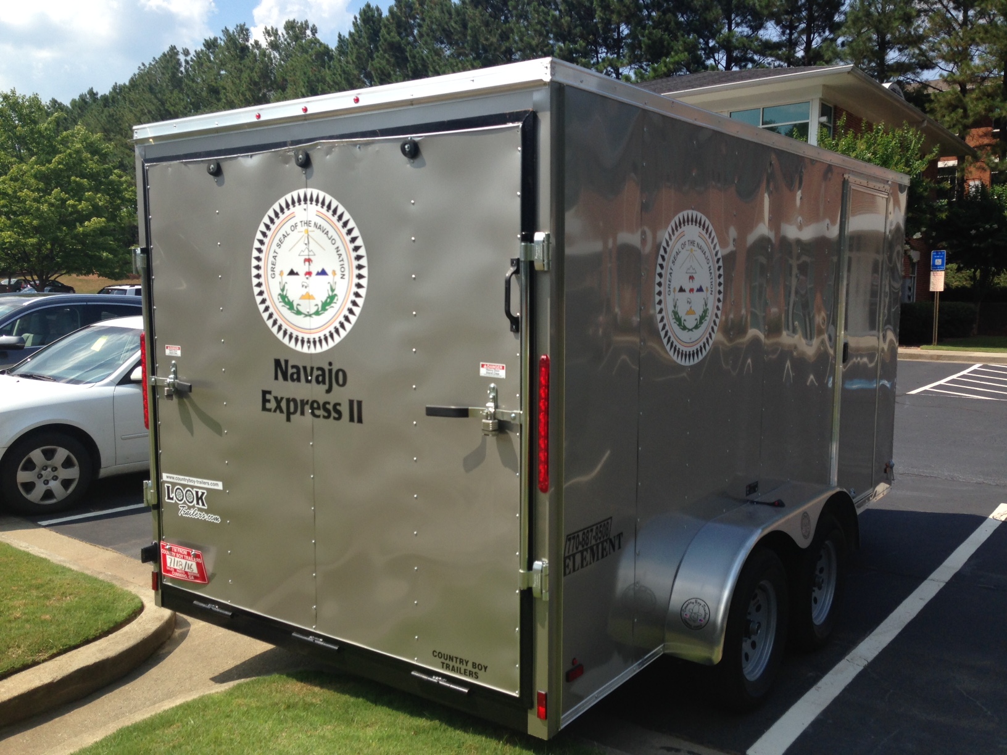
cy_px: 378
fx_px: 960
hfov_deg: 55.4
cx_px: 504
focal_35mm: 33
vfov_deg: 42.9
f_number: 2.4
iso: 50
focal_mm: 4.12
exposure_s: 1/1153
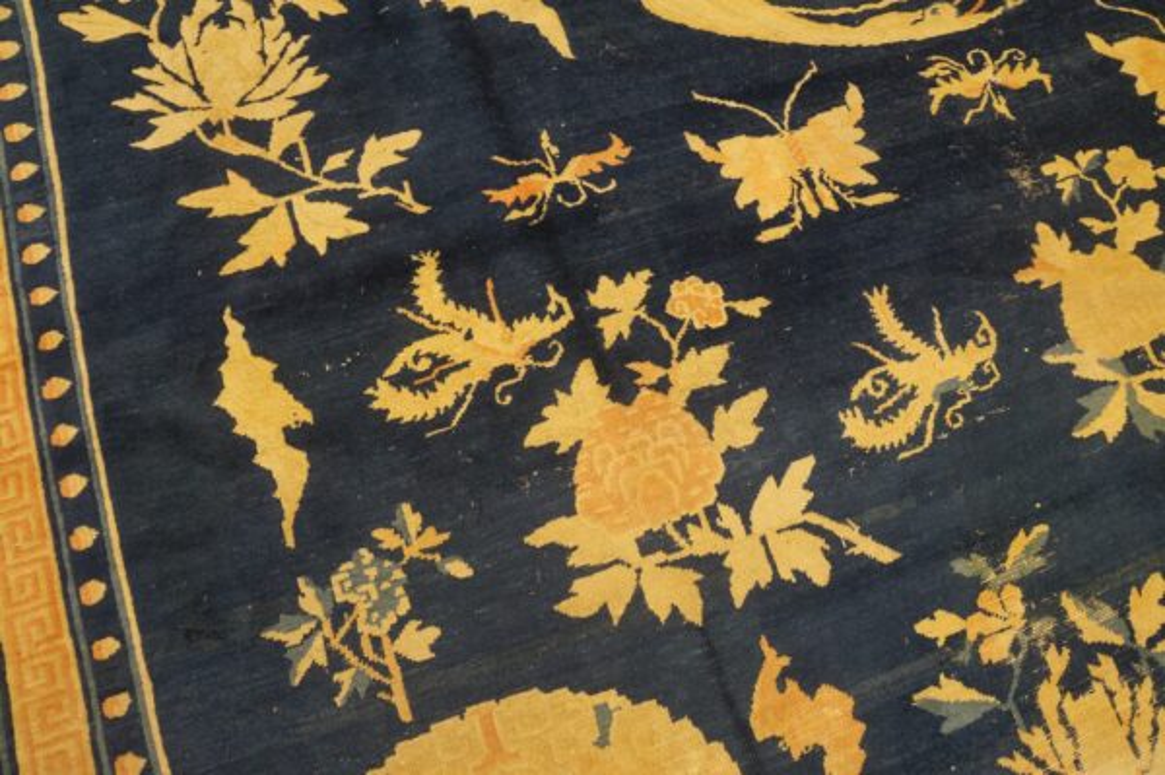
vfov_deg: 47.9
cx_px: 582
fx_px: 873
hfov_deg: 67.4
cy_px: 388
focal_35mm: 27
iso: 1000
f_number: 4
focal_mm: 18
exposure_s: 1/60
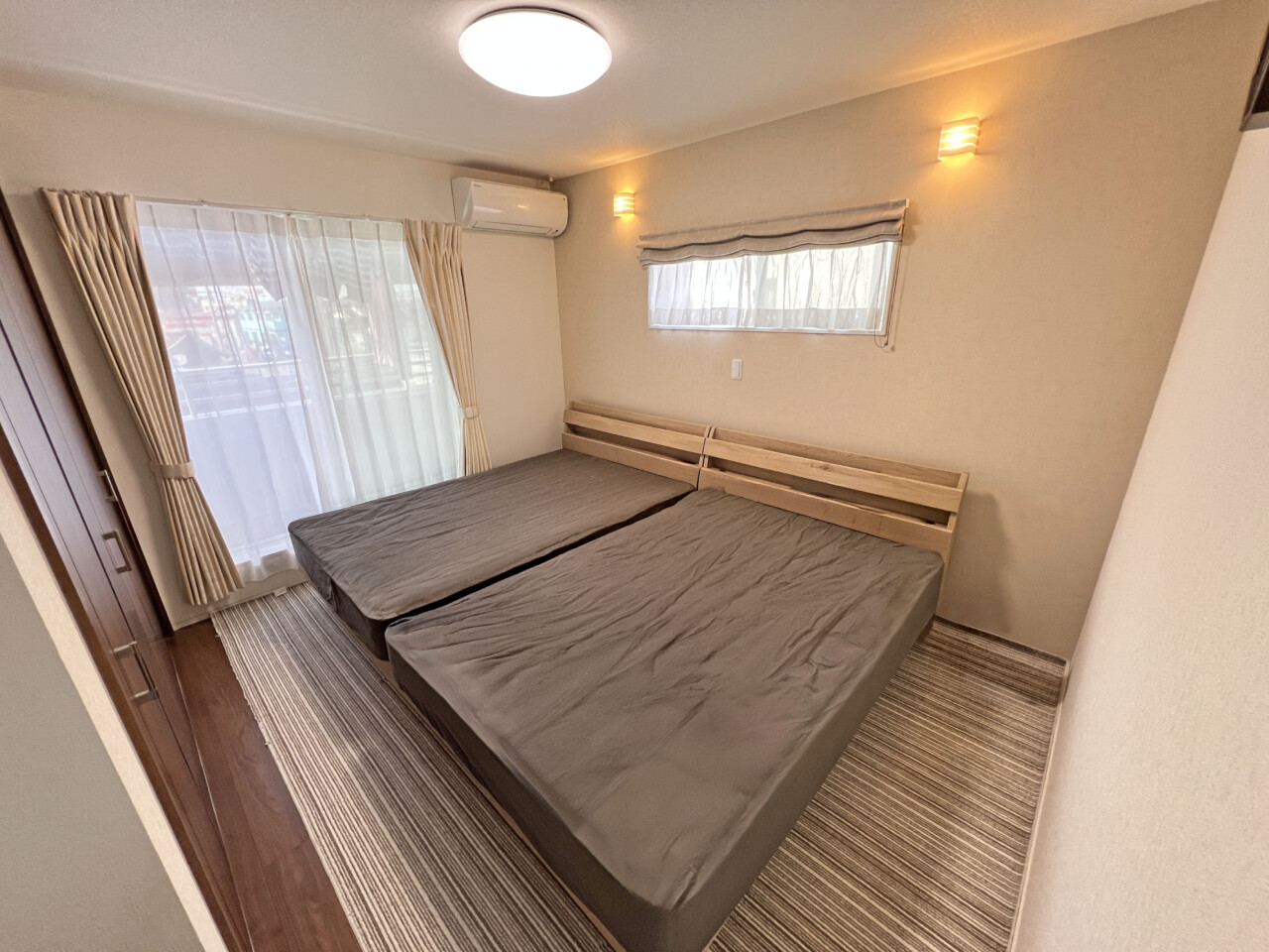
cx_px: 634
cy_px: 476
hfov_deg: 106.2
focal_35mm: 13
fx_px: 477
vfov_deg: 89.9
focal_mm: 1.57
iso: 200
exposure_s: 1/99
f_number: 1.8
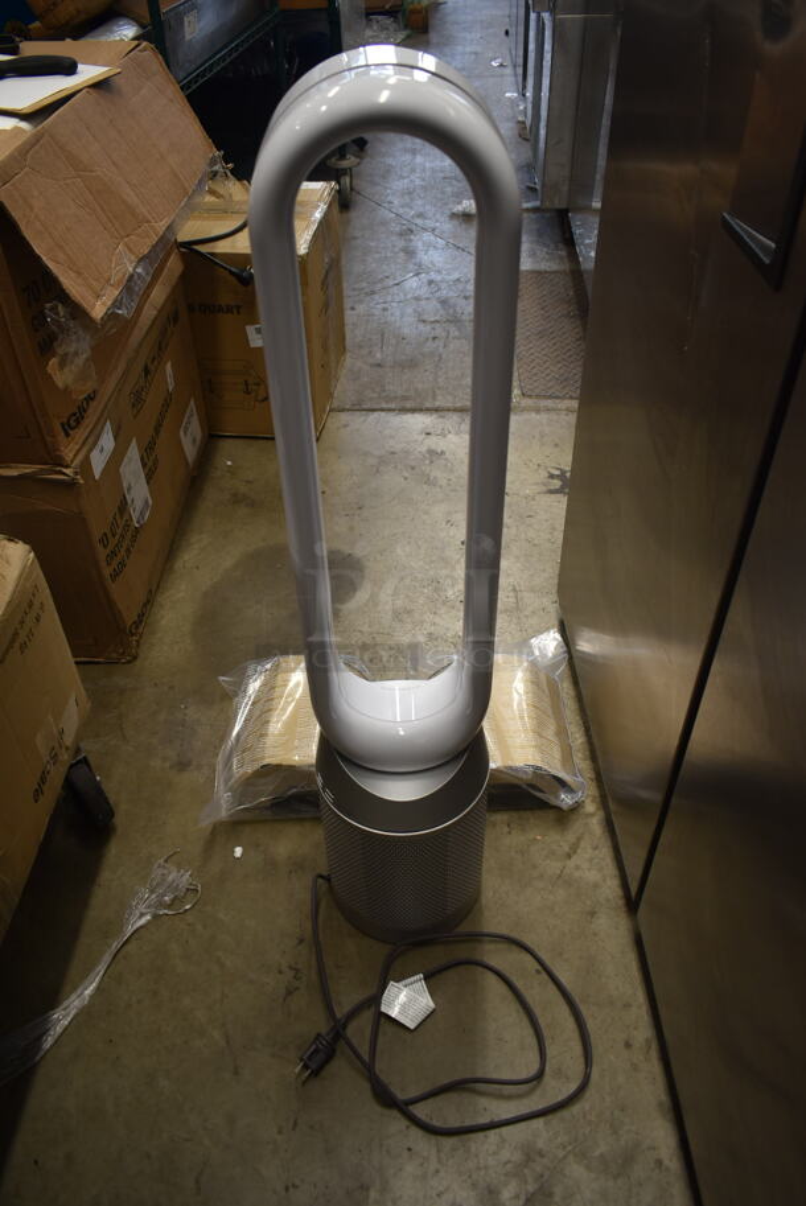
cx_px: 403
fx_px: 905
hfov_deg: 48.0
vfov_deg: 67.3
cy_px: 603
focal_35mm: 27
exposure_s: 1/30
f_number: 3.5
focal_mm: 18
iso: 320
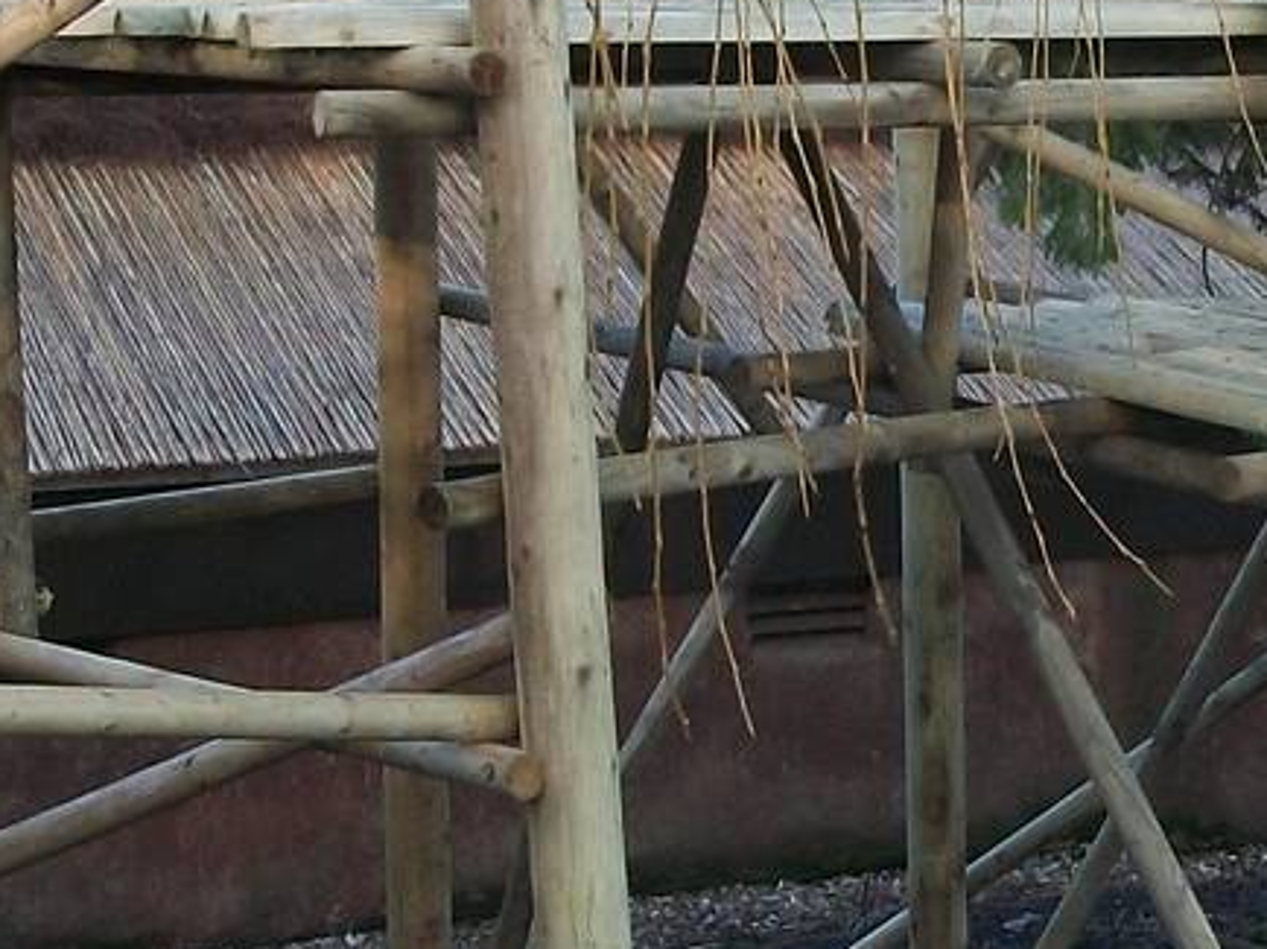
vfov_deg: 12.5
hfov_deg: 16.6
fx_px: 4317
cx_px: 969
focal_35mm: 118
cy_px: 213
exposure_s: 1/125
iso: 80
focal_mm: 5.7
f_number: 2.9
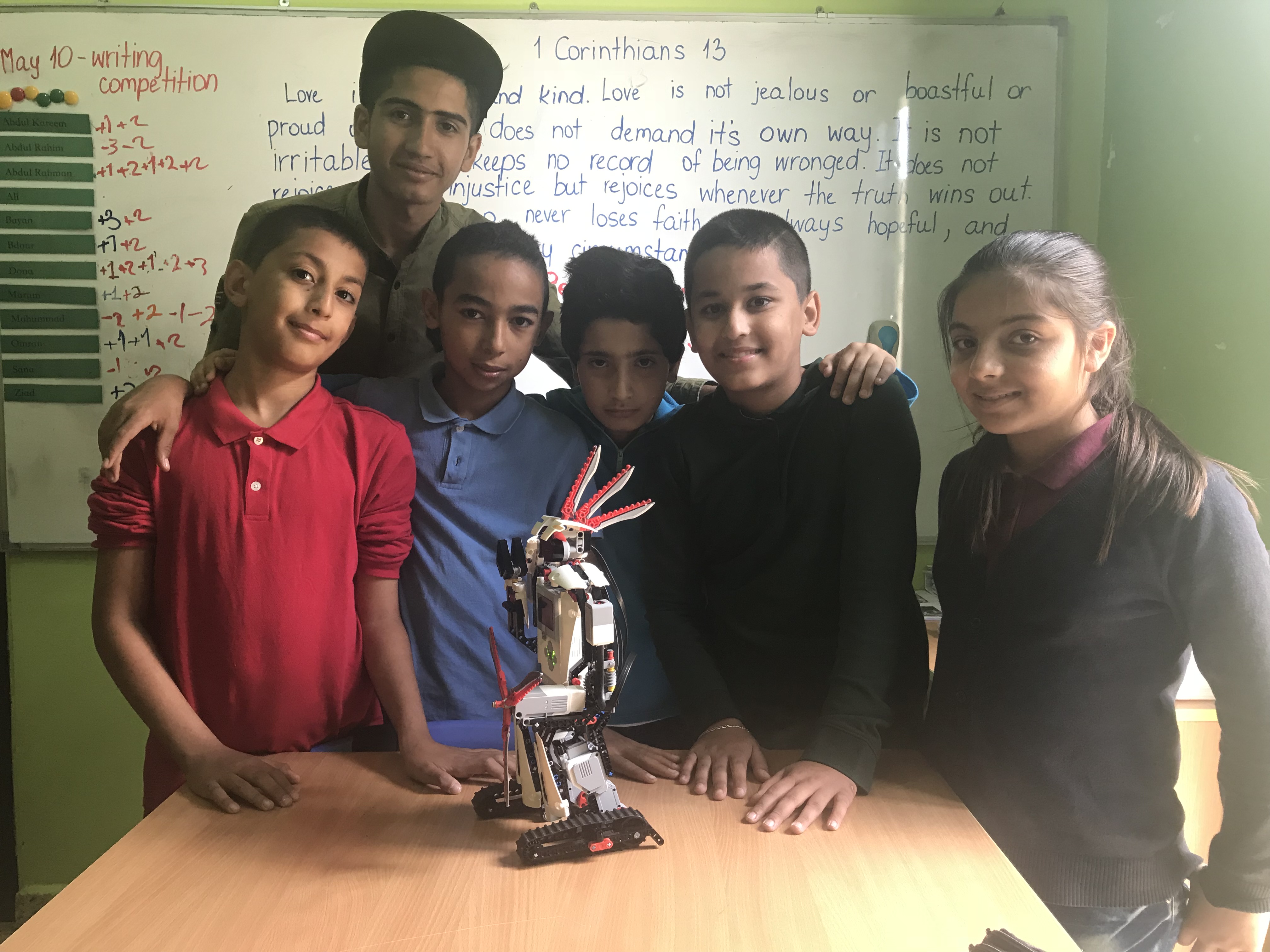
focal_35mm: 28
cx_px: 635
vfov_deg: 49.7
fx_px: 1027
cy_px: 476
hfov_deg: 63.4
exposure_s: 1/20
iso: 32
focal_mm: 3.99
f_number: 1.8
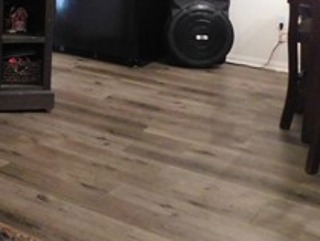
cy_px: -40
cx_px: -119
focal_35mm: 70
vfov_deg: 19.9
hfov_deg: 23.7
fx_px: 648
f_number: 3
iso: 400
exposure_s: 1/8
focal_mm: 4
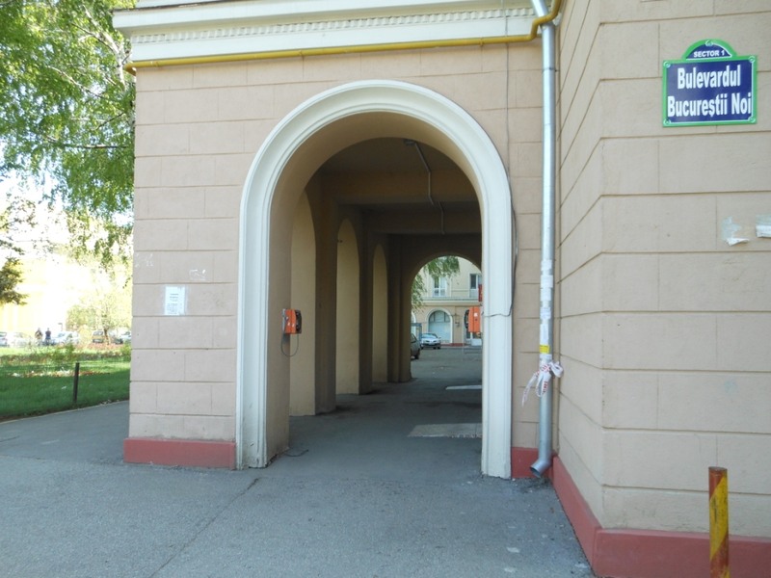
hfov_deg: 61.7
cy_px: 289
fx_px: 646
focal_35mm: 29
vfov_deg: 48.2
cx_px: 386
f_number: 3.3
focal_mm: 5.2
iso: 100
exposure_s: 1/125
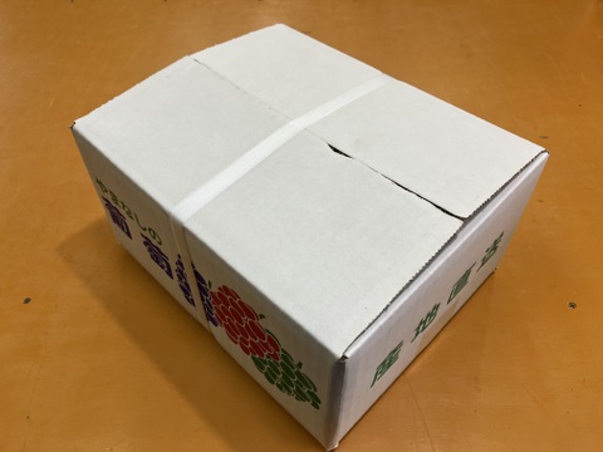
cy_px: 226
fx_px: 488
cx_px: 302
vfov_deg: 49.7
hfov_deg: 63.4
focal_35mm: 28
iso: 40
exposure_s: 1/100
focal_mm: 3.99
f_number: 1.8
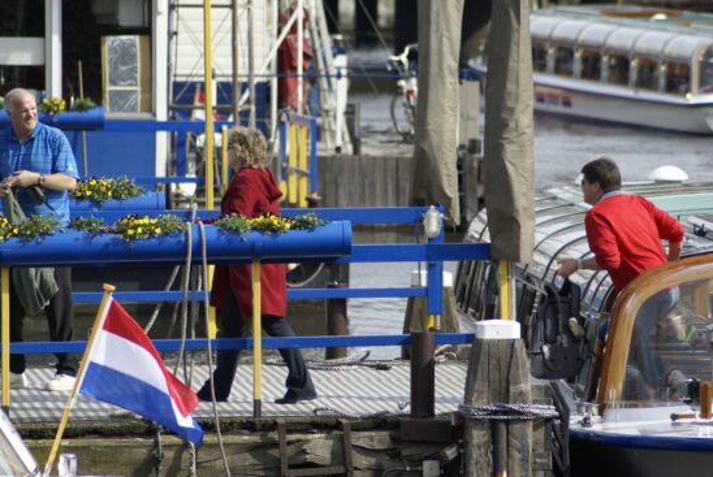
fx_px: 6842
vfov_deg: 4.0
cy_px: 225
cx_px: 360
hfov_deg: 6.0
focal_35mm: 345
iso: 100
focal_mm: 210
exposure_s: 1/400
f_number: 5.6
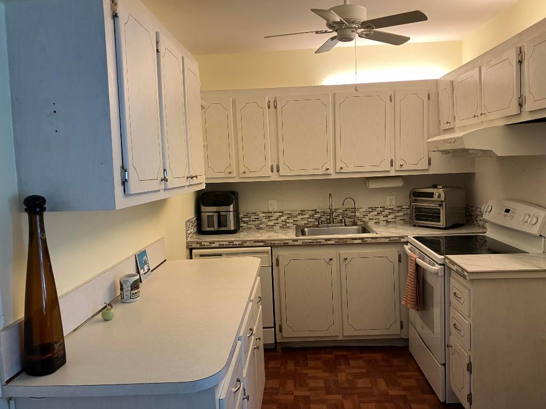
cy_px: 204
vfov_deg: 49.7
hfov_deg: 63.4
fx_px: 442
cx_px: 273
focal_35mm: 28
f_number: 1.8
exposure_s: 1/60
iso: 160
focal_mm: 3.99
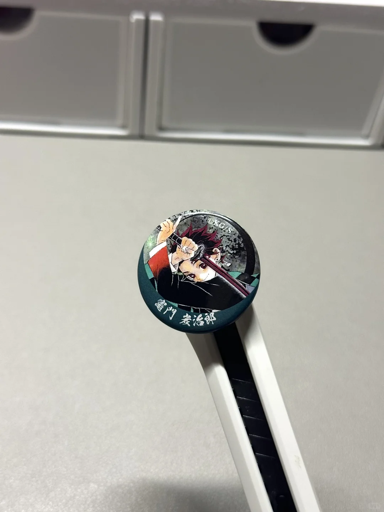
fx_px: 710
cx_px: 192
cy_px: 256
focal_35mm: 48
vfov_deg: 39.7
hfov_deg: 30.3
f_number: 1.78
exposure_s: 1/60
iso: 160
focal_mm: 6.86
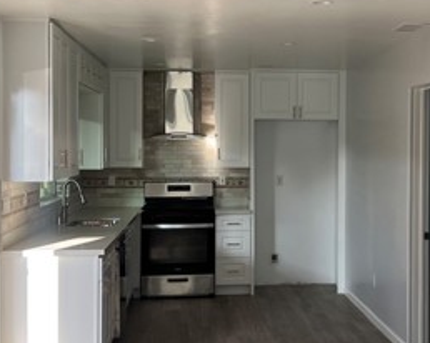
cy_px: 162
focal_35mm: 63
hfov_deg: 29.8
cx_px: 298
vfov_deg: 24.2
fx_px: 801
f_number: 1.5
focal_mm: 5.7
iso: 64
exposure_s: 1/121
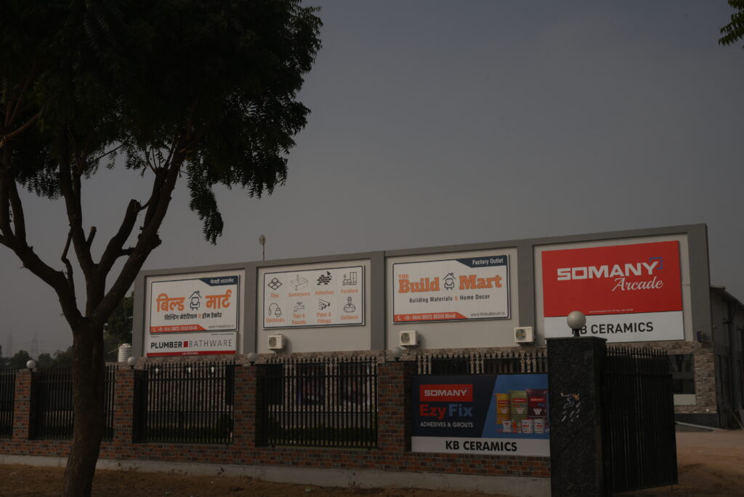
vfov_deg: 30.5
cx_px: 372
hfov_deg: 44.5
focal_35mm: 44
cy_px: 248
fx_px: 909
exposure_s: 1/500
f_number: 11
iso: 100
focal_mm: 44
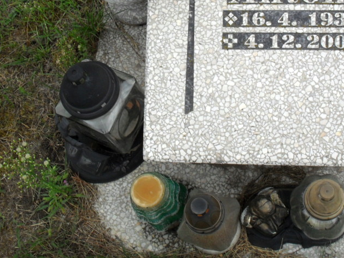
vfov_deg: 25.5
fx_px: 567
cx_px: 231
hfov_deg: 33.5
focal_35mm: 57
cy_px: 81
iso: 100
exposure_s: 1/125
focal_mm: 6.3
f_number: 8.4
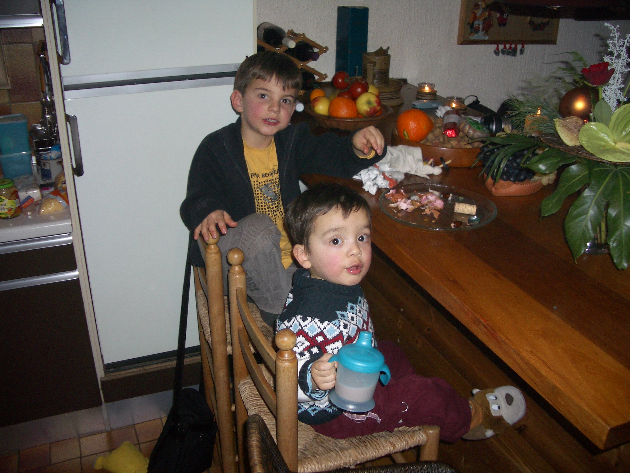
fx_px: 637
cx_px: 315
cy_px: 236
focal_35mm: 35
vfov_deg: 40.7
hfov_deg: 52.6
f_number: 2.6
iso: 100
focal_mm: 5.8
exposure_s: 1/60
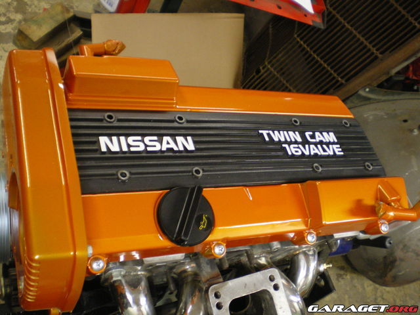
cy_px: 158
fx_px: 461
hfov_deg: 49.0
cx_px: 210
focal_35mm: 38
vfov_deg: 37.7
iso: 250
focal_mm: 6.3
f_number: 3.1
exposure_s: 1/30
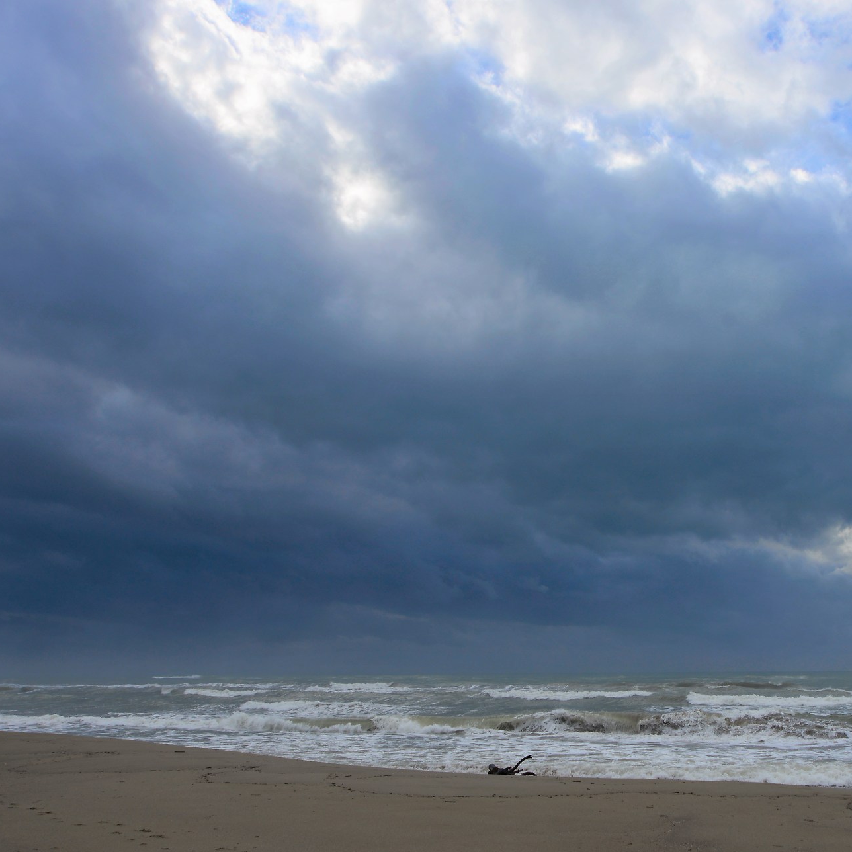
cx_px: 632
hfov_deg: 42.6
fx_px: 1058
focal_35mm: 38
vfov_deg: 43.7
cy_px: 498
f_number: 8
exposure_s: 1/640
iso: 160
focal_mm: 24
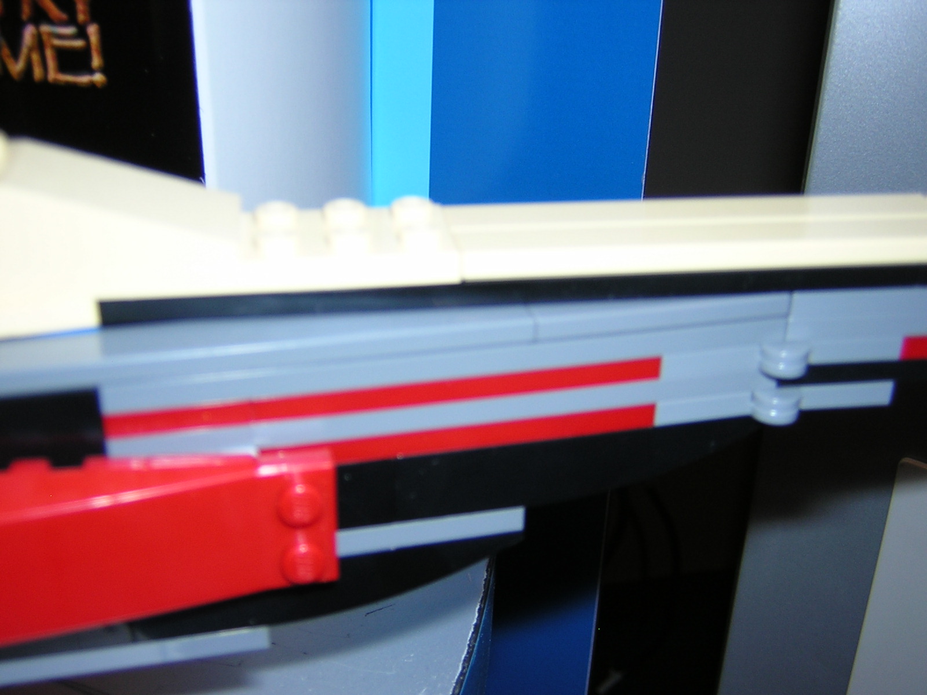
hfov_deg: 46.8
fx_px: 1071
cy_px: 348
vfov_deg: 36.0
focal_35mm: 40
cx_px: 464
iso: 100
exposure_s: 1/60.1
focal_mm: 5.2
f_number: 2.7
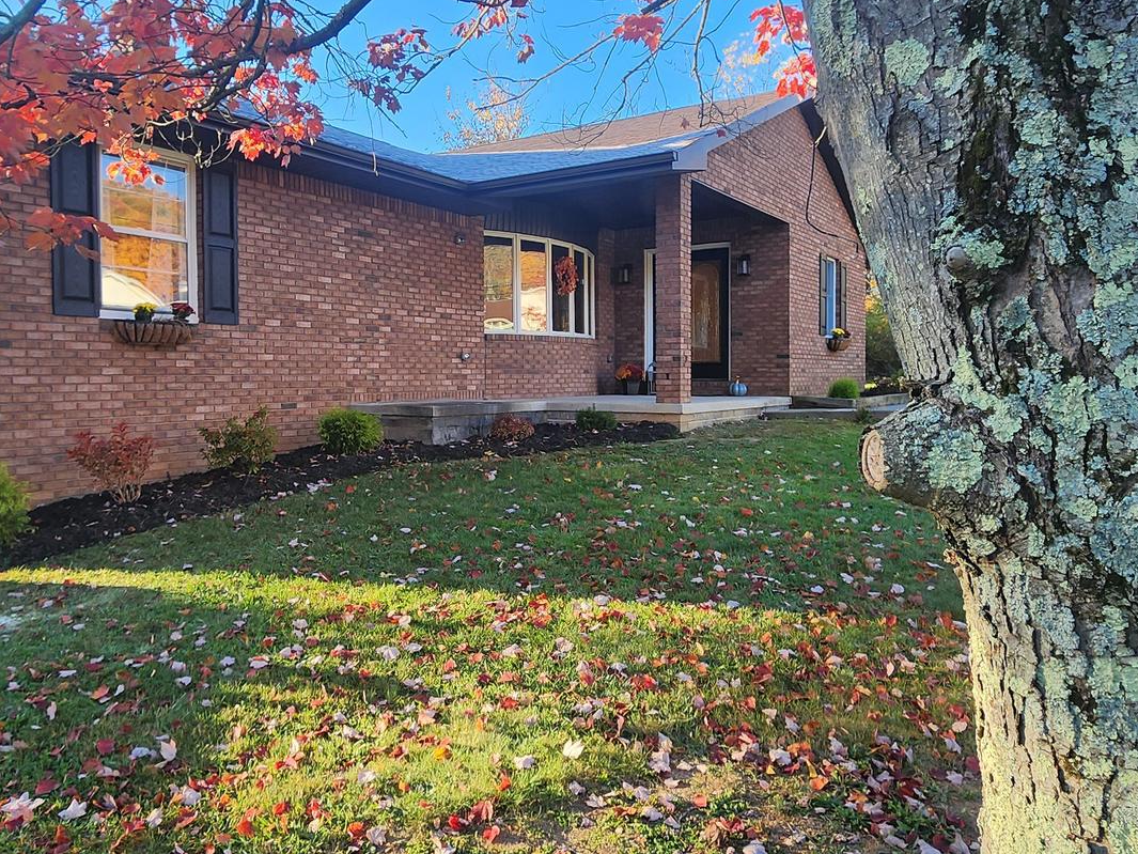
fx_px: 822
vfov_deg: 54.8
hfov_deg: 69.2
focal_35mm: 25
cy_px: 393
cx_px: 512
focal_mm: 2.2
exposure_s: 1/282
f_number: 2.2
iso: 50
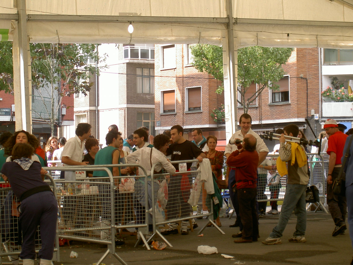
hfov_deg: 17.0
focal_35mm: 116
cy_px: 132
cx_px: 176
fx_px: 1183
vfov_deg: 12.8
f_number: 4.9
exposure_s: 1/118
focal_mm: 24
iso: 100
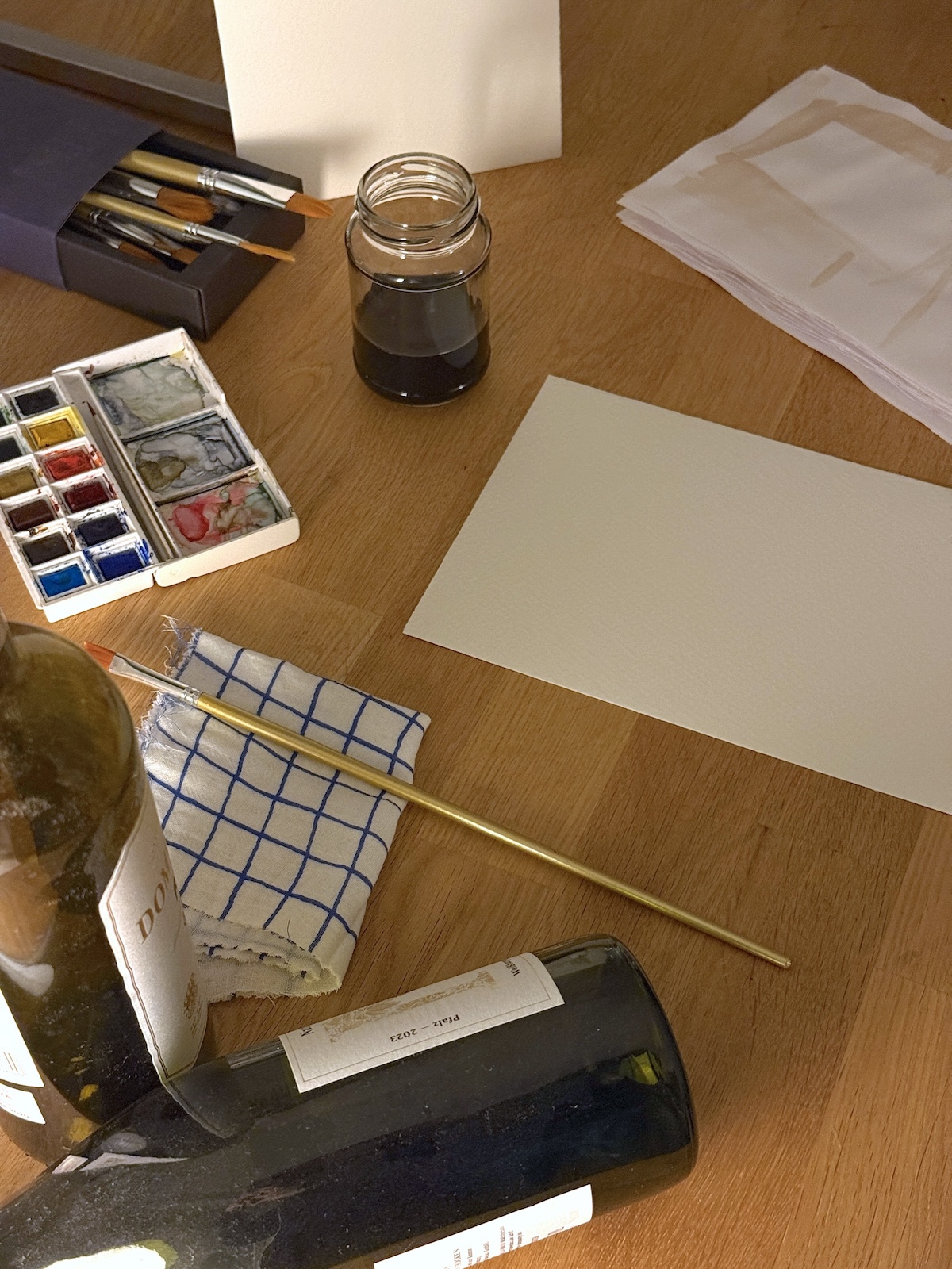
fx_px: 1760
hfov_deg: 30.3
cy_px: 634
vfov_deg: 39.7
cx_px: 476
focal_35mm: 48
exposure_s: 1/33
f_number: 1.78
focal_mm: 6.76
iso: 500
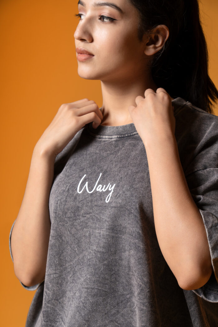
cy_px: 164
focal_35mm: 82
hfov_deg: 16.7
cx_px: 109
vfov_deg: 24.8
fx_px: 745
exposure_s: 1/200
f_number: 7.1
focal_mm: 82
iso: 250
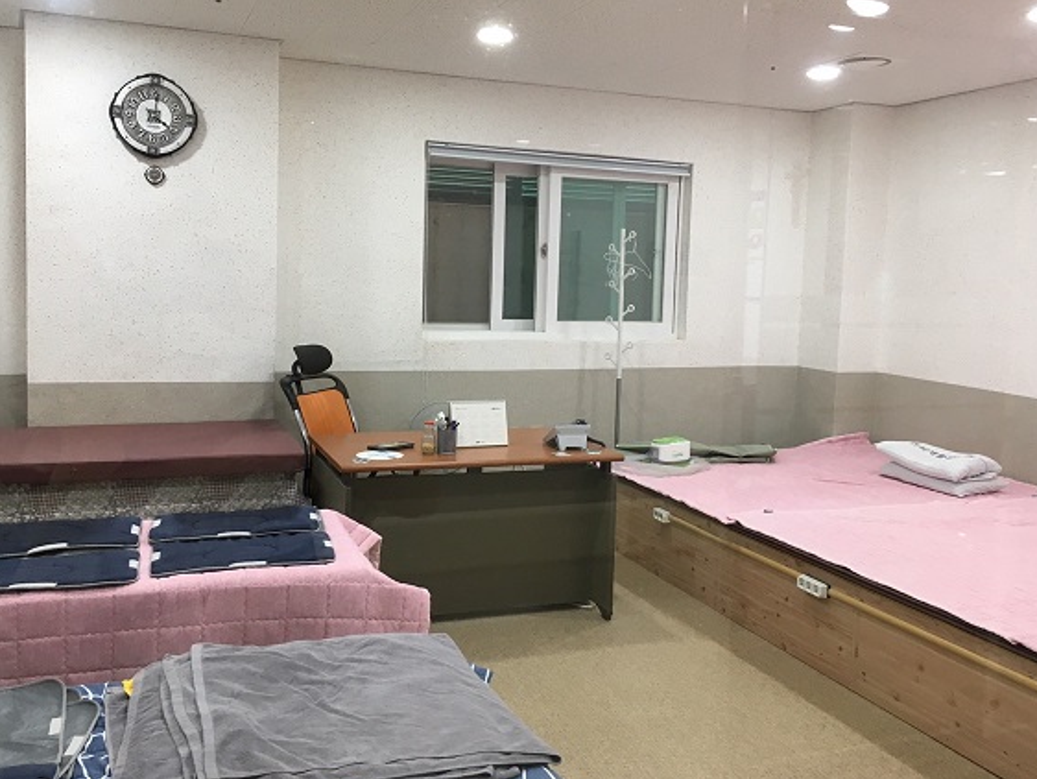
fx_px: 989
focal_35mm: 33
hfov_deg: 55.3
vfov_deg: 42.9
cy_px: 351
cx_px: 498
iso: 64
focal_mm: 4.15
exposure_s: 1/30
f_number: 2.2
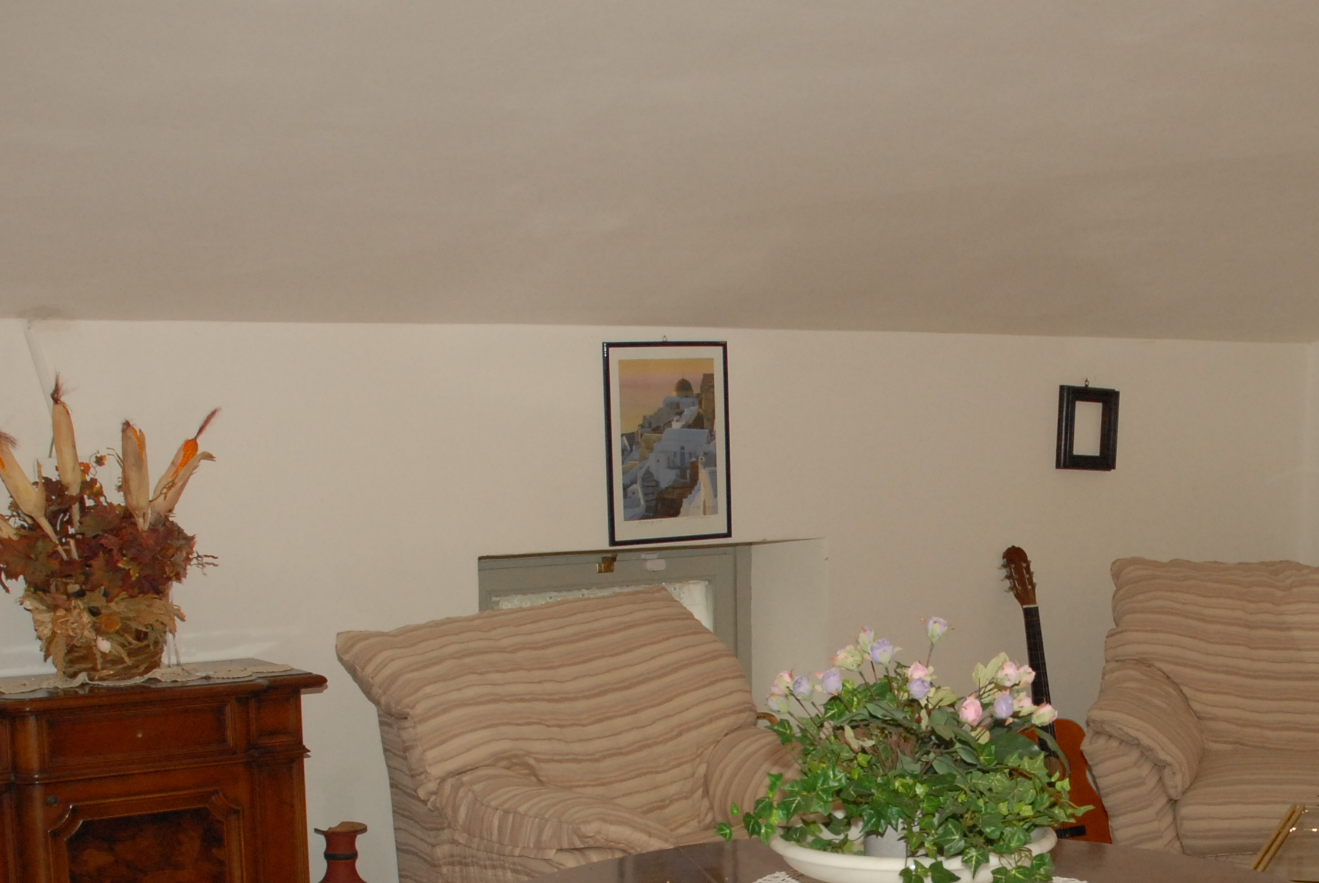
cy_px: 836
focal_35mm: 57
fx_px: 2091
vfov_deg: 23.1
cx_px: 959
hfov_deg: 34.4
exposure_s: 1/60
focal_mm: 18
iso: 500
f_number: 6.3
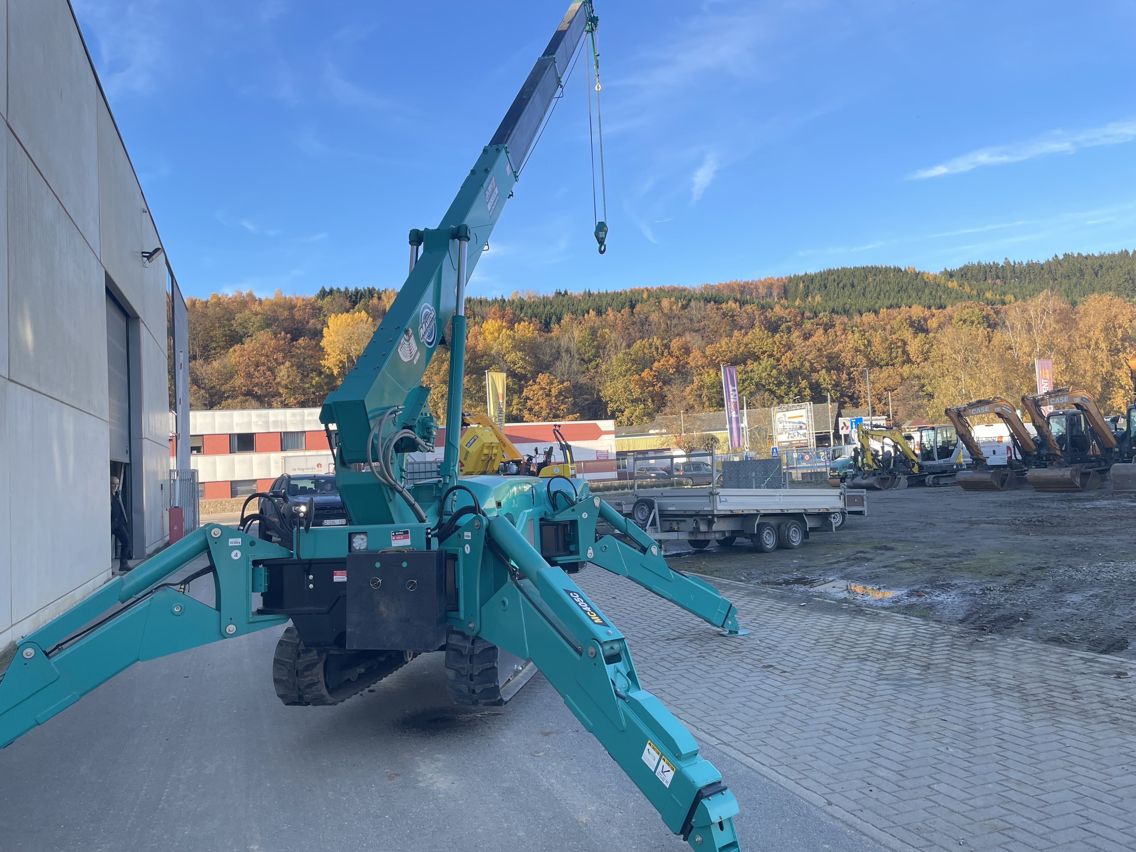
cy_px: 426
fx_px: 853
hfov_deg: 67.3
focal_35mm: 26
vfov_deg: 53.1
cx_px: 568
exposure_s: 1/326
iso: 50
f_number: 1.6
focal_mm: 4.2
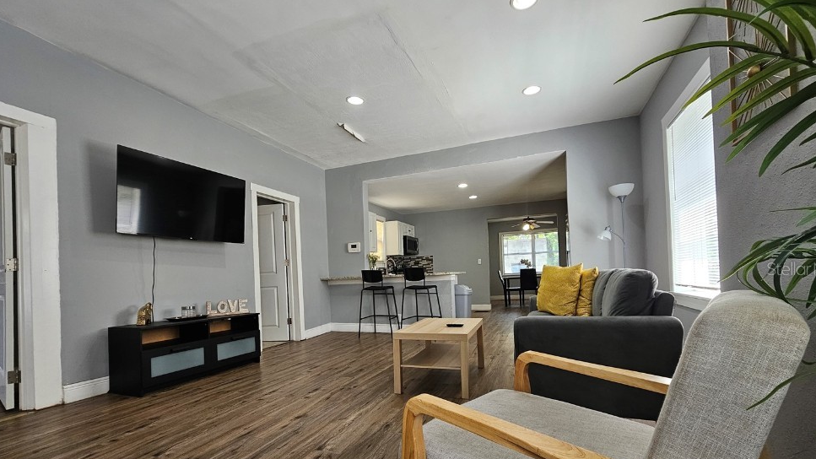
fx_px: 325
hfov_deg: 103.0
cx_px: 414
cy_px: 268
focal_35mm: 15
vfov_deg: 70.0
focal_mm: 2.2
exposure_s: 1/60
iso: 100
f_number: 2.2
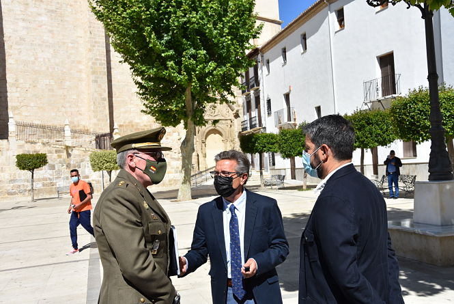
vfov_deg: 34.3
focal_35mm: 39
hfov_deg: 49.5
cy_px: 152
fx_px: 492
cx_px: 227
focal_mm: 26
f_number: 8
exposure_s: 1/500
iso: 140
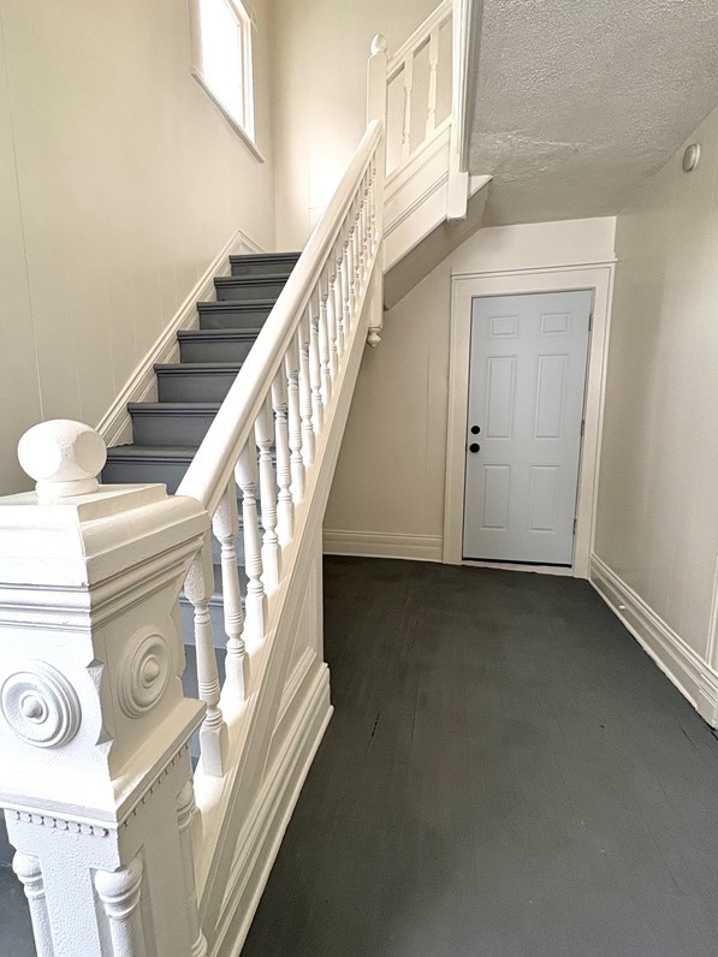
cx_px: 318
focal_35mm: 18
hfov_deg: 71.3
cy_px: 493
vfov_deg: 87.7
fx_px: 498
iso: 200
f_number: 2.2
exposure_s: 1/99
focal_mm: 2.22
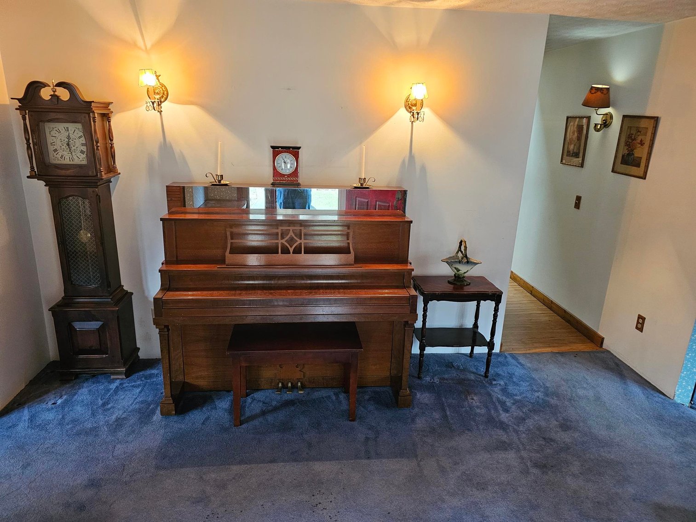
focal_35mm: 23
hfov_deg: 73.9
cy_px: 261
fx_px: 462
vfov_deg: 58.9
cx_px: 348
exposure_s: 1/60
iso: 640
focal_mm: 6.3
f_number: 1.7
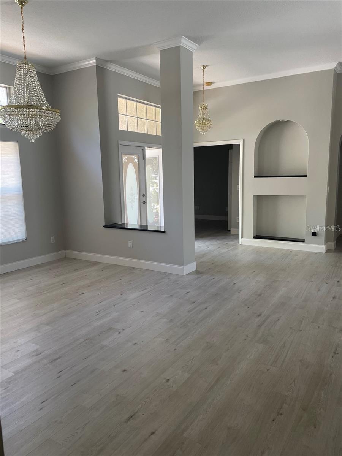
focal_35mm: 26
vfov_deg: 67.3
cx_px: 171
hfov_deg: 53.1
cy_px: 228
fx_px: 343
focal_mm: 4.2
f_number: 1.6
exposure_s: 1/121
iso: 100
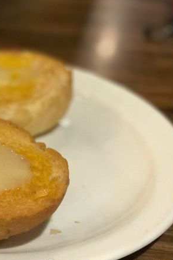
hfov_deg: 14.2
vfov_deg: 21.7
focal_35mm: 94
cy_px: 149
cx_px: -18
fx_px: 678
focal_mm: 6.6
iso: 640
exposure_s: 1/50
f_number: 2.8
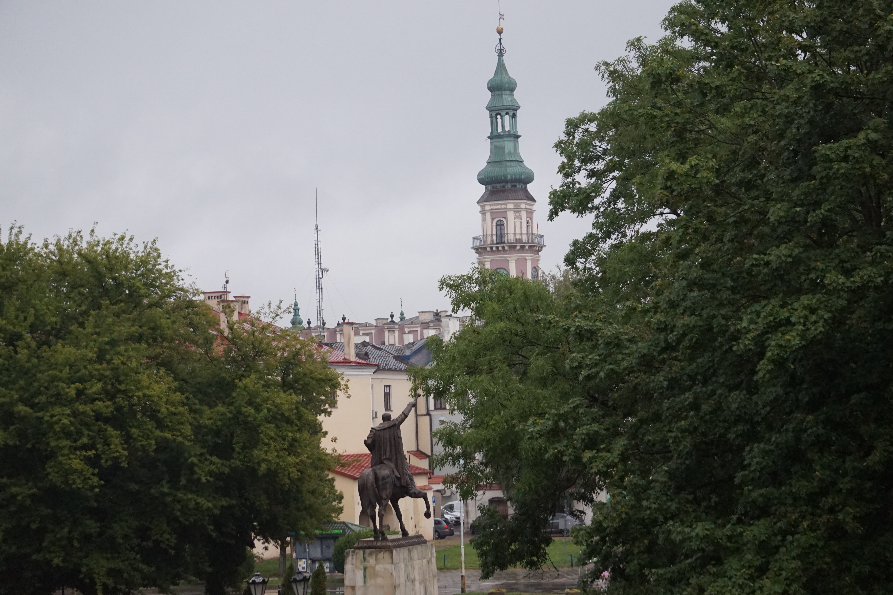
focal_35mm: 92
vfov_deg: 14.9
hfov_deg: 22.3
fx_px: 2269
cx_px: 446
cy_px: 298
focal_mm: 61
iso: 1600
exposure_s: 1/200
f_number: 4.5
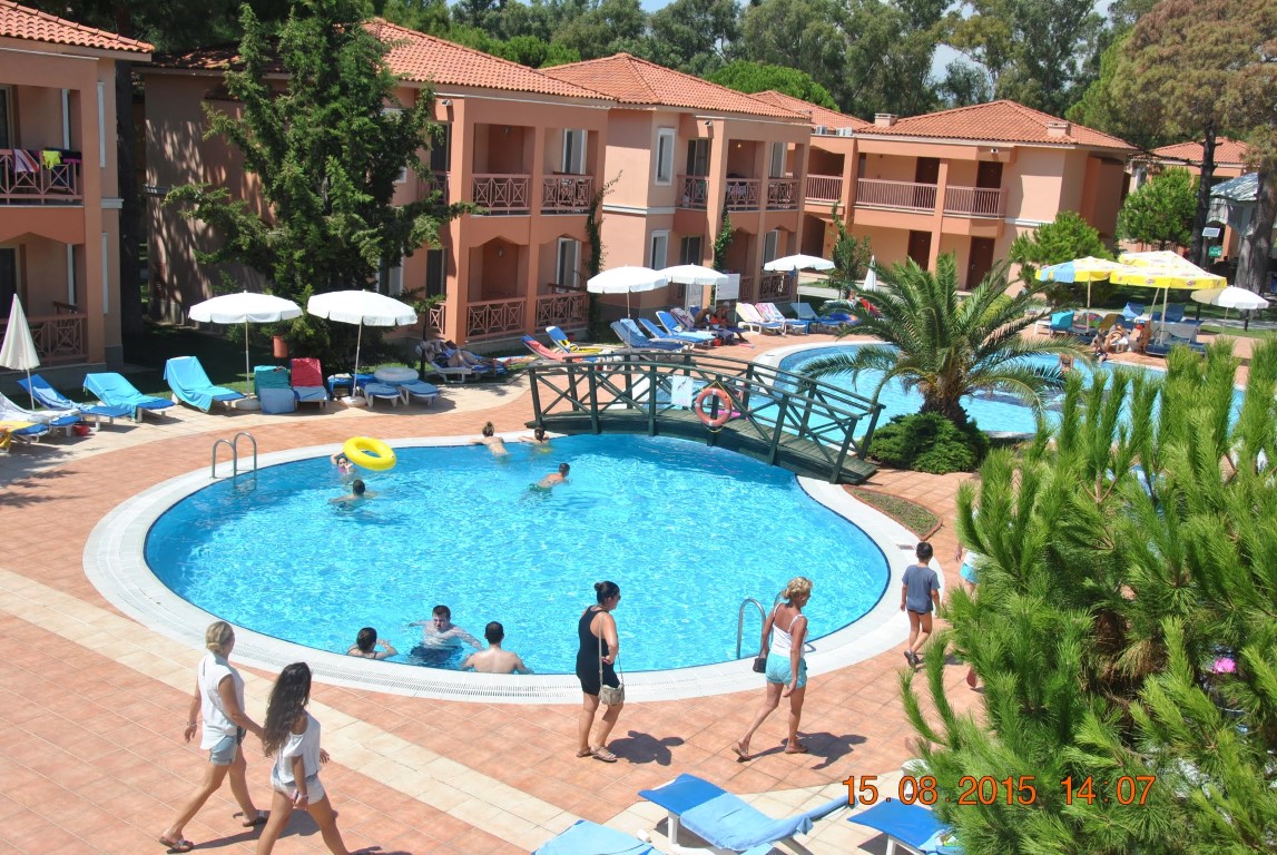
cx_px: 638
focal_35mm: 36
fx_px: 1279
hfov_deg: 53.1
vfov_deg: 37.0
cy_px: 428
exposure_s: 1/250
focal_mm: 24
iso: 100
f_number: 8
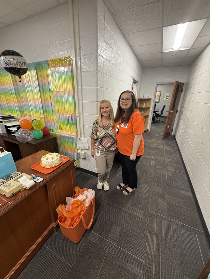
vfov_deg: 102.1
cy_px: 140
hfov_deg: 85.7
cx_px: 105
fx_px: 113
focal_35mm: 14
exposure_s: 1/120
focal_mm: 2.22
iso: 320
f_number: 2.2
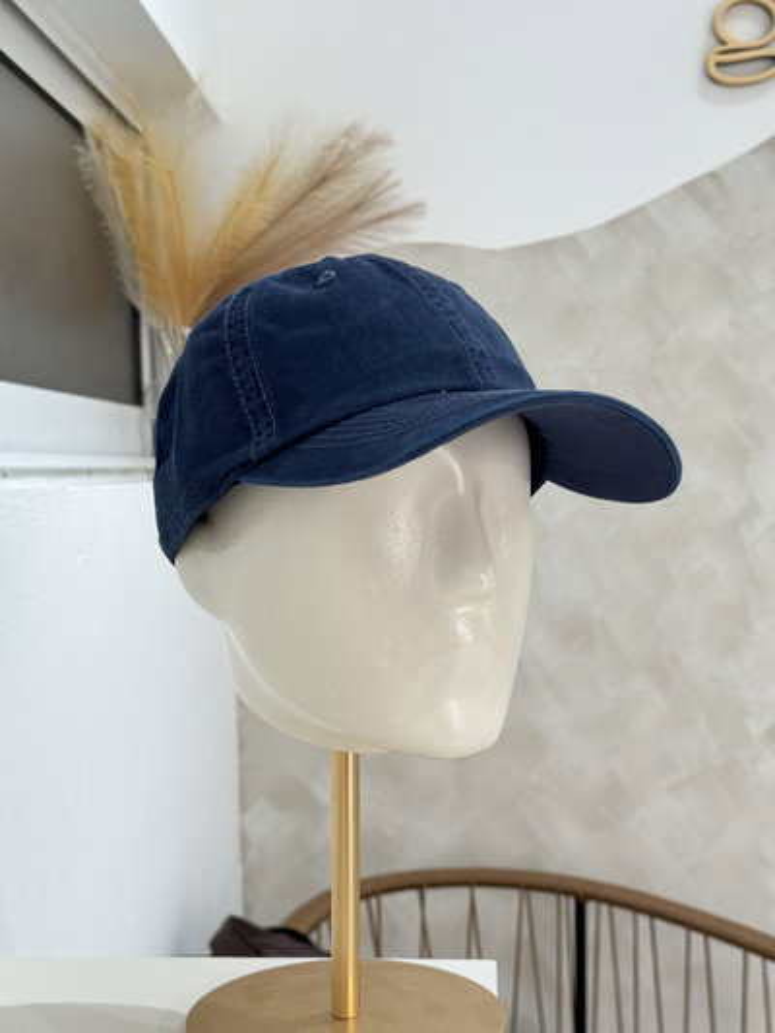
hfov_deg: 30.3
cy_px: 516
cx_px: 388
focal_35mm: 48
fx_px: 1432
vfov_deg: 39.6
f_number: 1.78
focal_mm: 6.76
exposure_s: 1/50
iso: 50
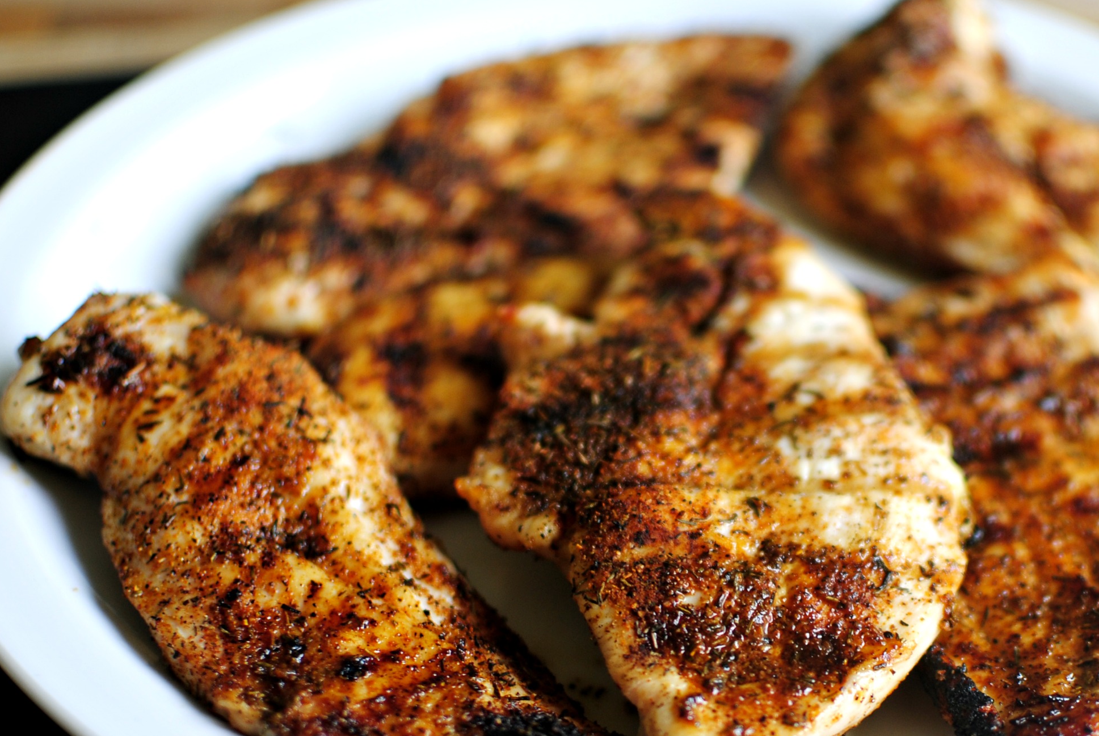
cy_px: 490
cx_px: 708
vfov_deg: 18.0
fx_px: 2315
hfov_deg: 26.6
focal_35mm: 76
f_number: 1.8
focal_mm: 35
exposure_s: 1/60
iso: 100
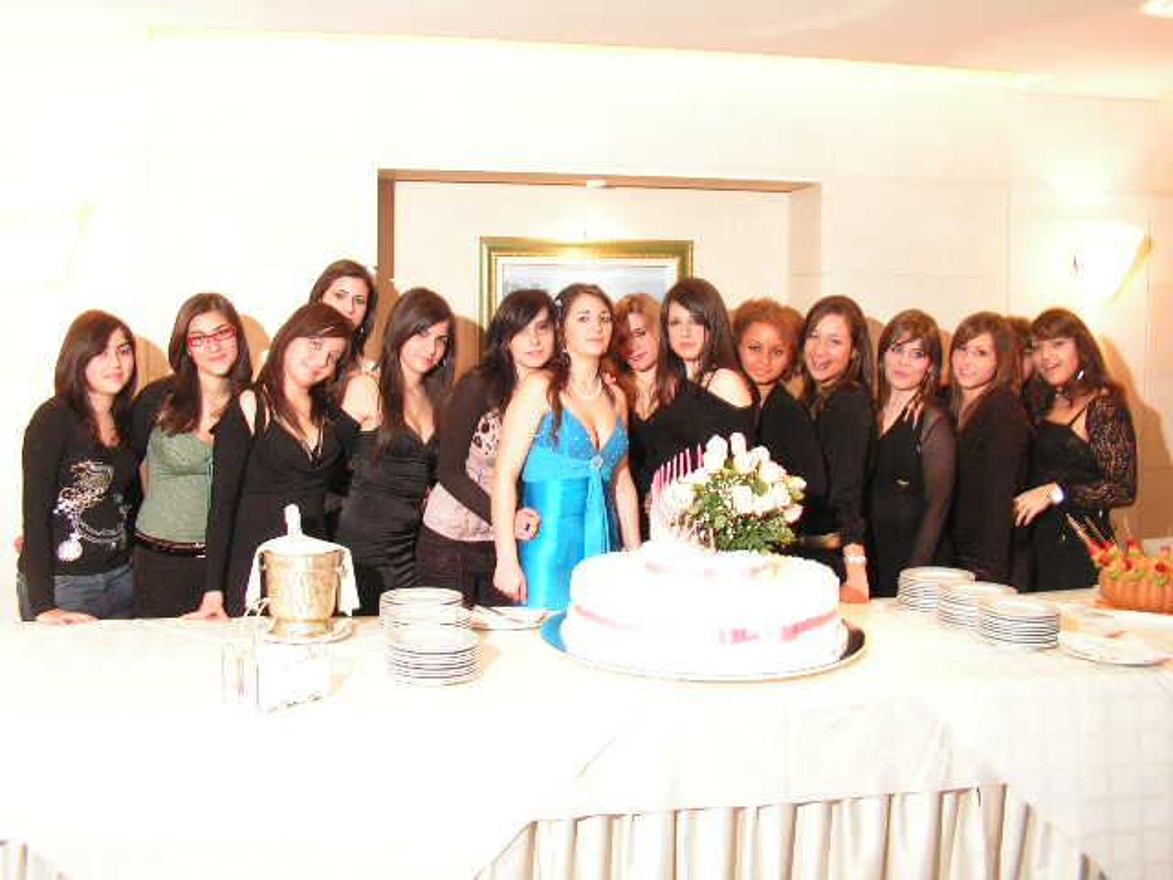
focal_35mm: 37
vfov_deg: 38.7
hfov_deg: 50.1
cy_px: 440
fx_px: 1254
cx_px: 586
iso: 200
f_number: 3.2
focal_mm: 6.2
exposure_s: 1/40
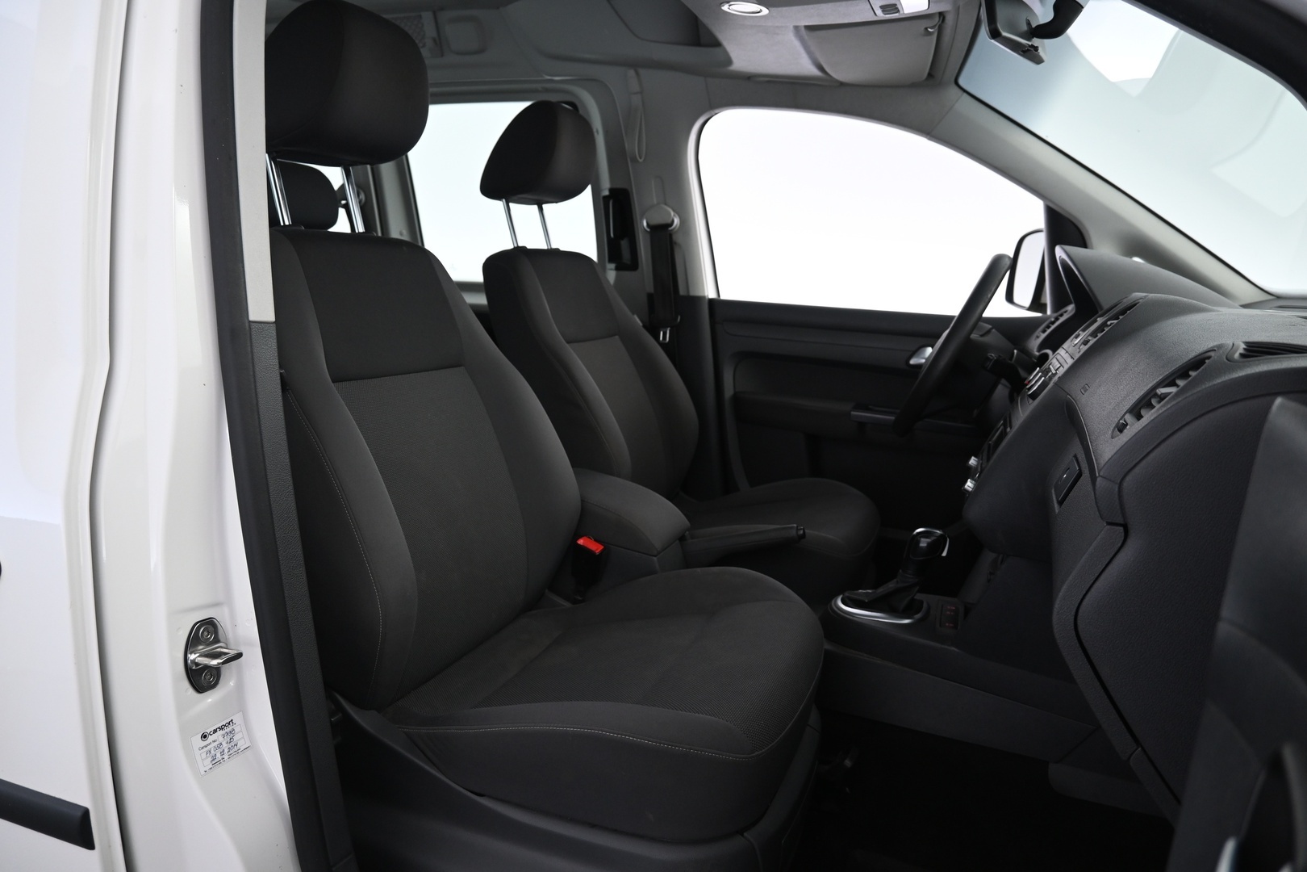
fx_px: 871
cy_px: 436
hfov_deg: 73.7
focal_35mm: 24
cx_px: 654
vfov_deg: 53.1
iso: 640
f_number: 3.5
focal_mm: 16
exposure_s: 1/25
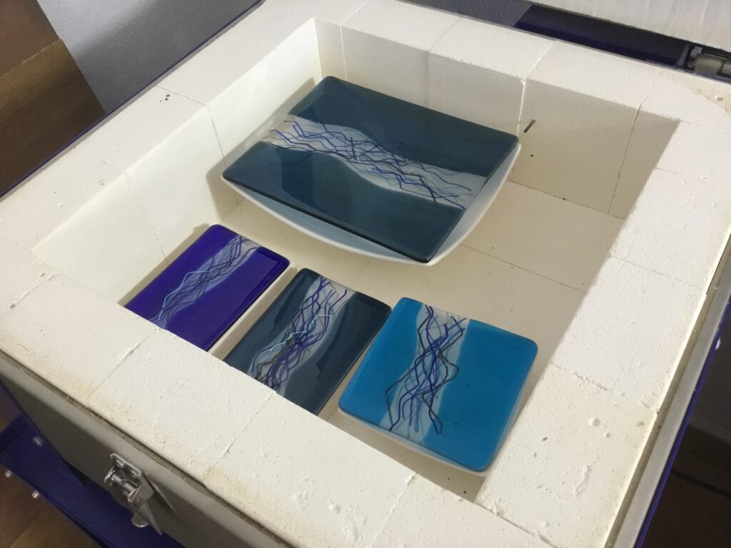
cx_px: 366
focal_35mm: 31
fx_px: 655
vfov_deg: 45.4
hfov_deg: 58.4
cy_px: 274
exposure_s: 1/25
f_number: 2.4
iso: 200
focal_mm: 3.3
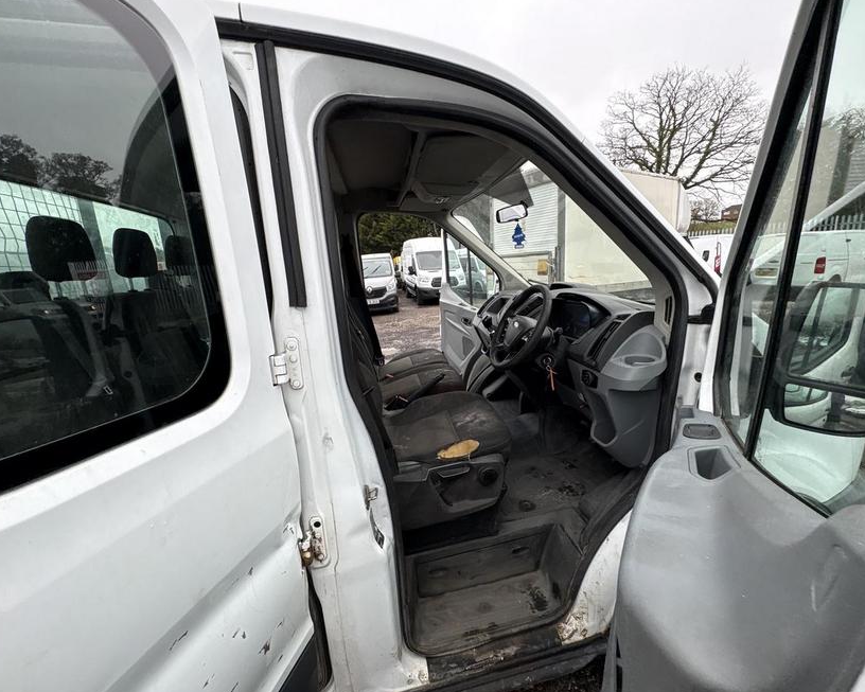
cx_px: 461
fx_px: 384
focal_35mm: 15
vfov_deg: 84.0
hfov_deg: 96.7
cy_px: 351
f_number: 2.2
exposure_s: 1/99
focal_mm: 2.22
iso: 64
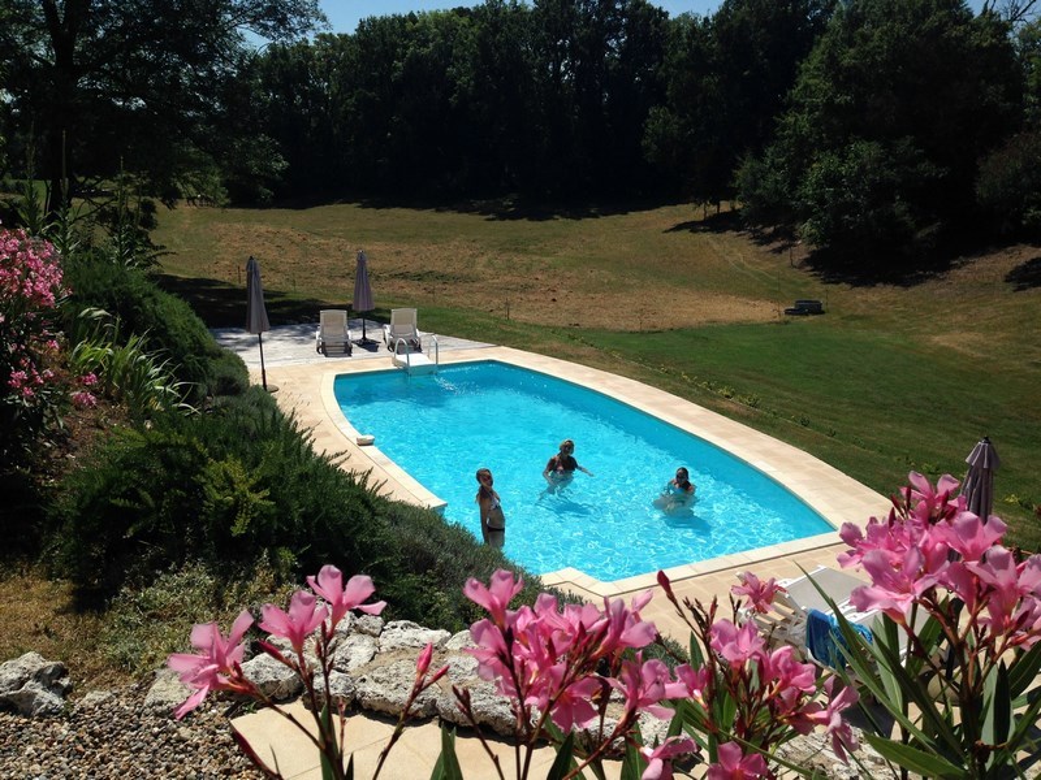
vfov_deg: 42.9
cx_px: 520
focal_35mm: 33
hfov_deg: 55.4
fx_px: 992
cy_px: 390
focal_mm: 4.12
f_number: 2.4
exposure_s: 1/3390
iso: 50
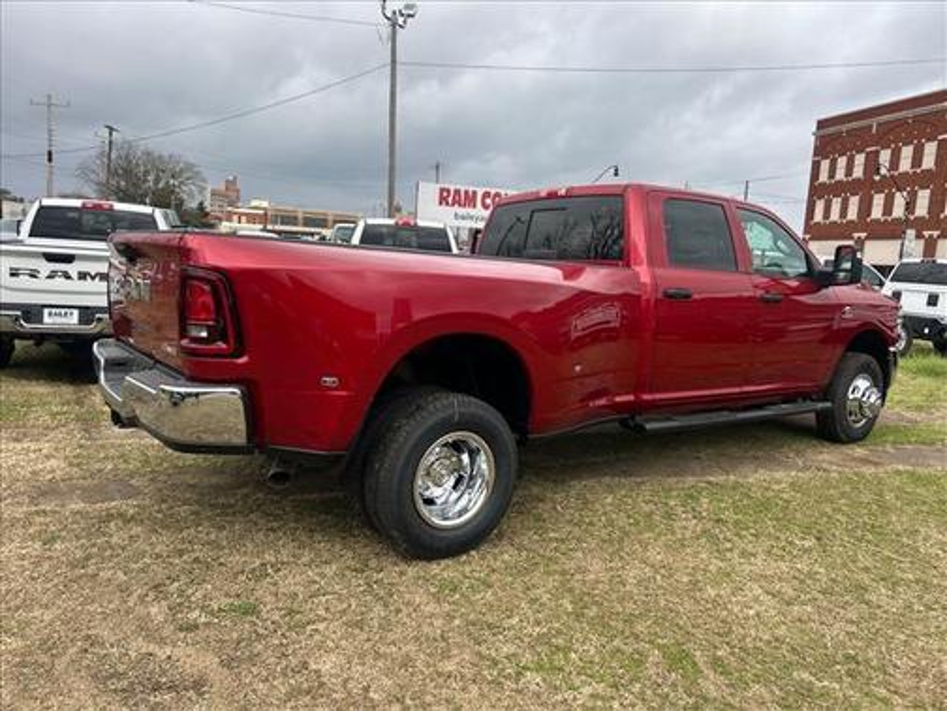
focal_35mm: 26
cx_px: 474
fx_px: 711
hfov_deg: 67.3
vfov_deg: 53.1
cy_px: 356
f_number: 1.5
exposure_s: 1/733
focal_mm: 5.7
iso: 50
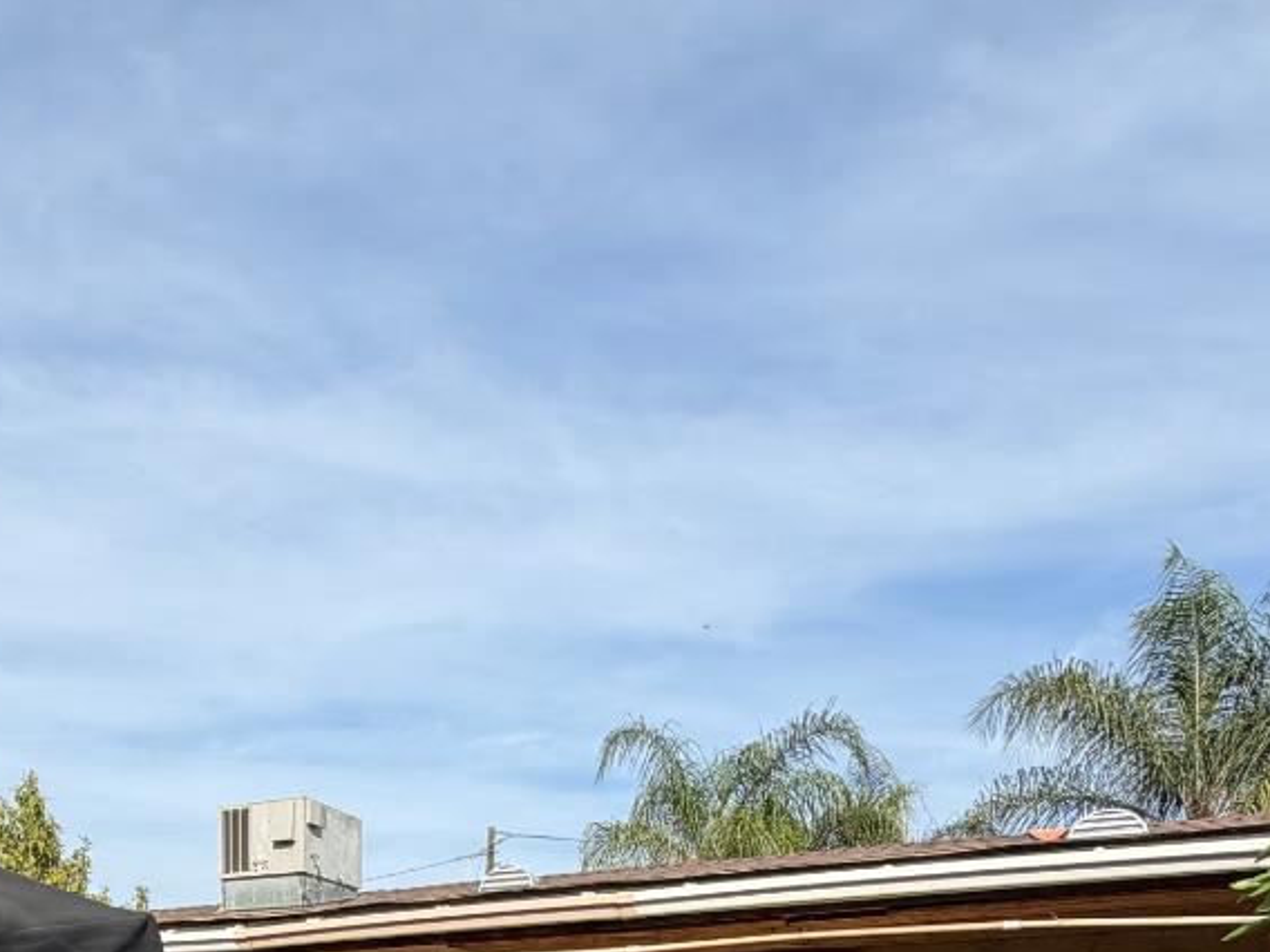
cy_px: 1255
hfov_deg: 48.6
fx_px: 1357
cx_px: 356
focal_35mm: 37
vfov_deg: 30.2
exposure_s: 1/770
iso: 25
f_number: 2.2
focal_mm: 2.22
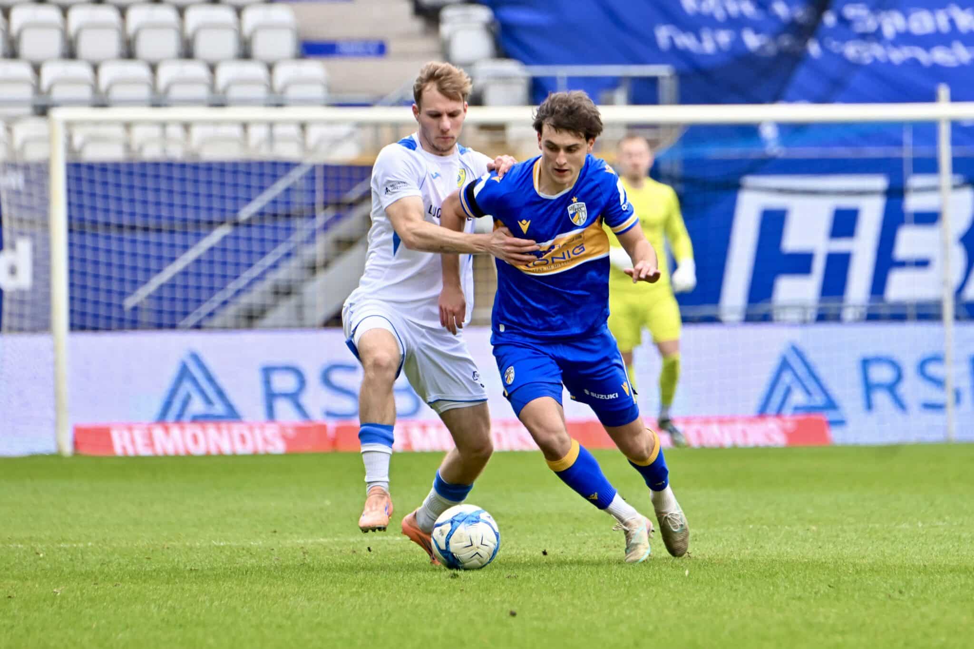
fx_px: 10280
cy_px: 324
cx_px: 487
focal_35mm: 380
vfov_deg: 3.6
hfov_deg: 5.4
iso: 1000
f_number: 5.6
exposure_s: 1/1600
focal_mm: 380
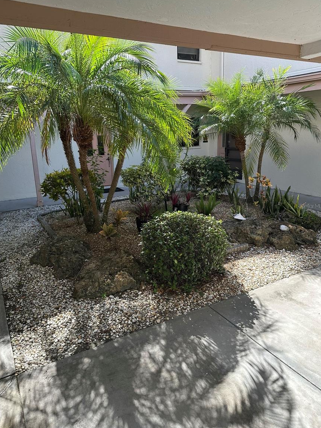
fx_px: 309
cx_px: 159
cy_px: 206
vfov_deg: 69.4
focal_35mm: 25
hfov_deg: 54.9
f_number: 1.78
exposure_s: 1/756
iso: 80
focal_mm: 6.86
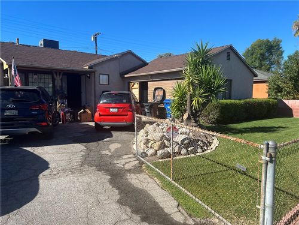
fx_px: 225
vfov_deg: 53.1
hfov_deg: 67.3
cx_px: 150
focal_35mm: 26
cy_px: 112
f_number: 1.5
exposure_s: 1/2915
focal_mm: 5.7
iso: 50
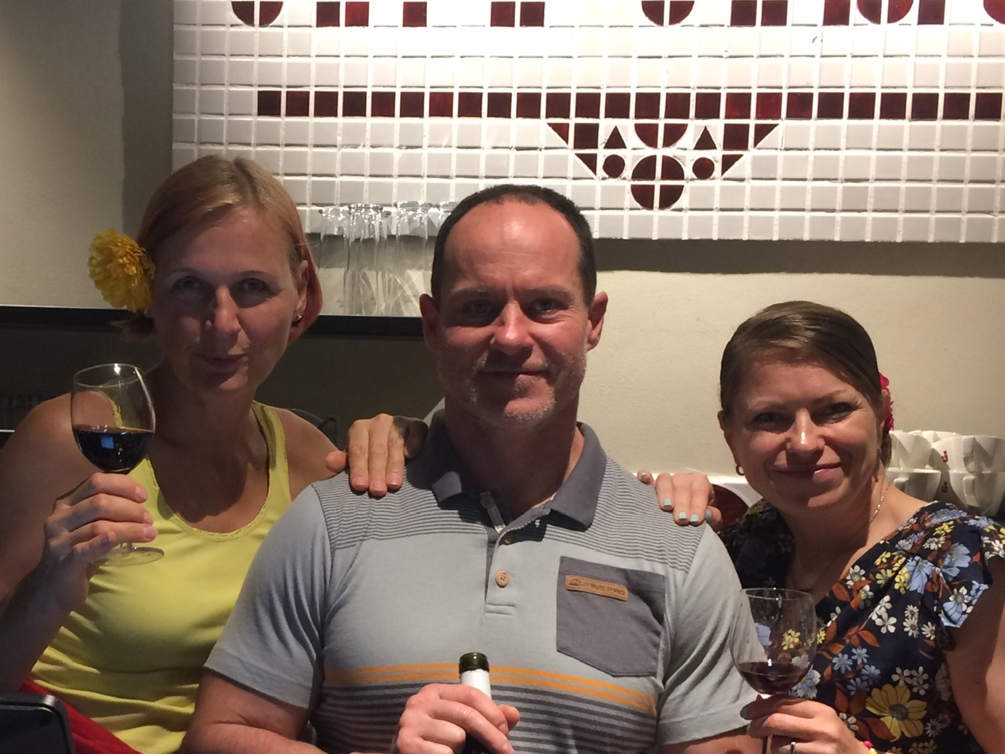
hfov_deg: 40.0
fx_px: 1365
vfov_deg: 30.8
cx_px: 343
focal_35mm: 47
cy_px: 464
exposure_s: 1/33
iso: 125
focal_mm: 4.15
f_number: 2.2
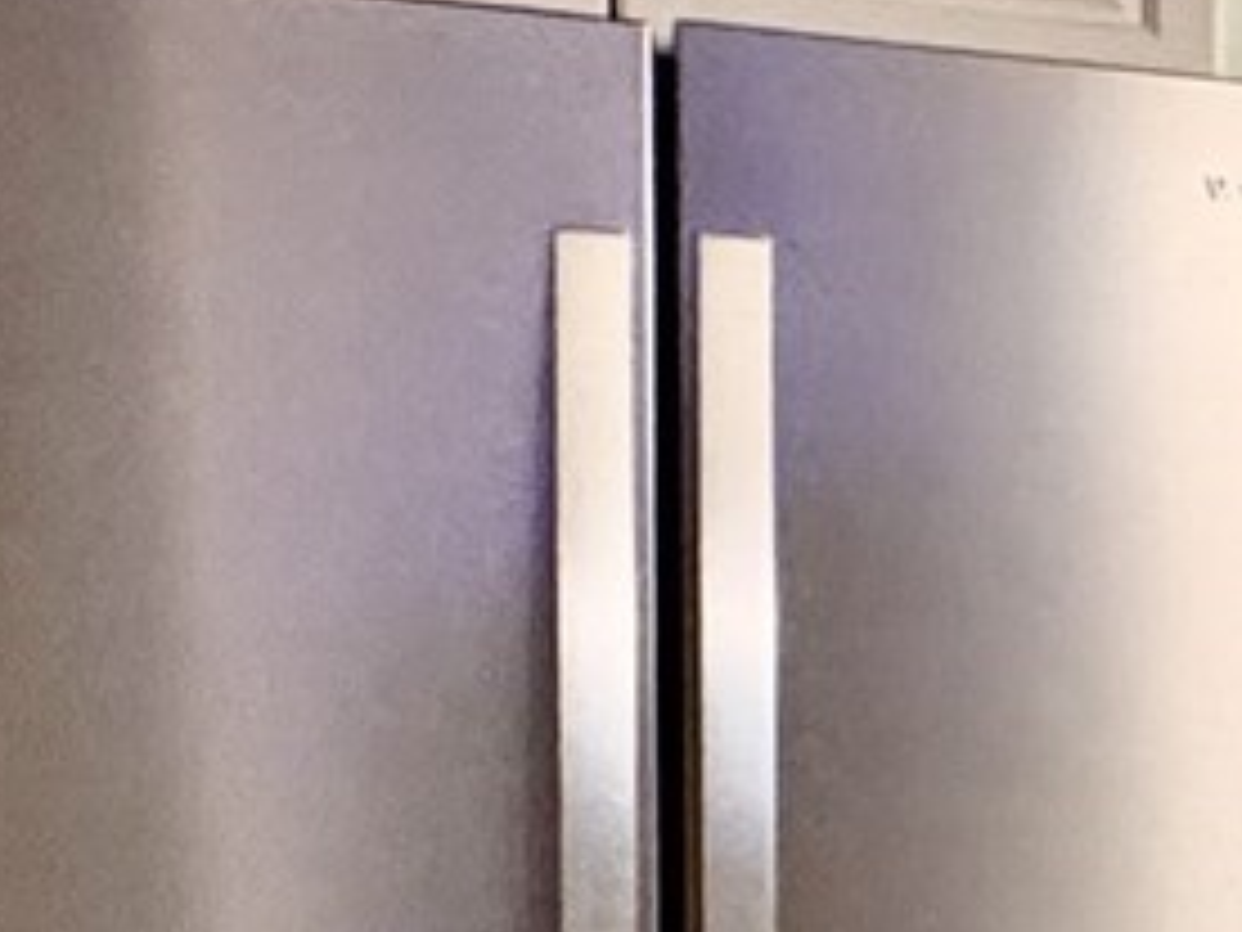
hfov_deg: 13.4
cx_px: 3064
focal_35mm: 104
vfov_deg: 14.0
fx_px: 3731
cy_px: 941
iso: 320
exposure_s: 1/60
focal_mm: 2.22
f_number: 2.2
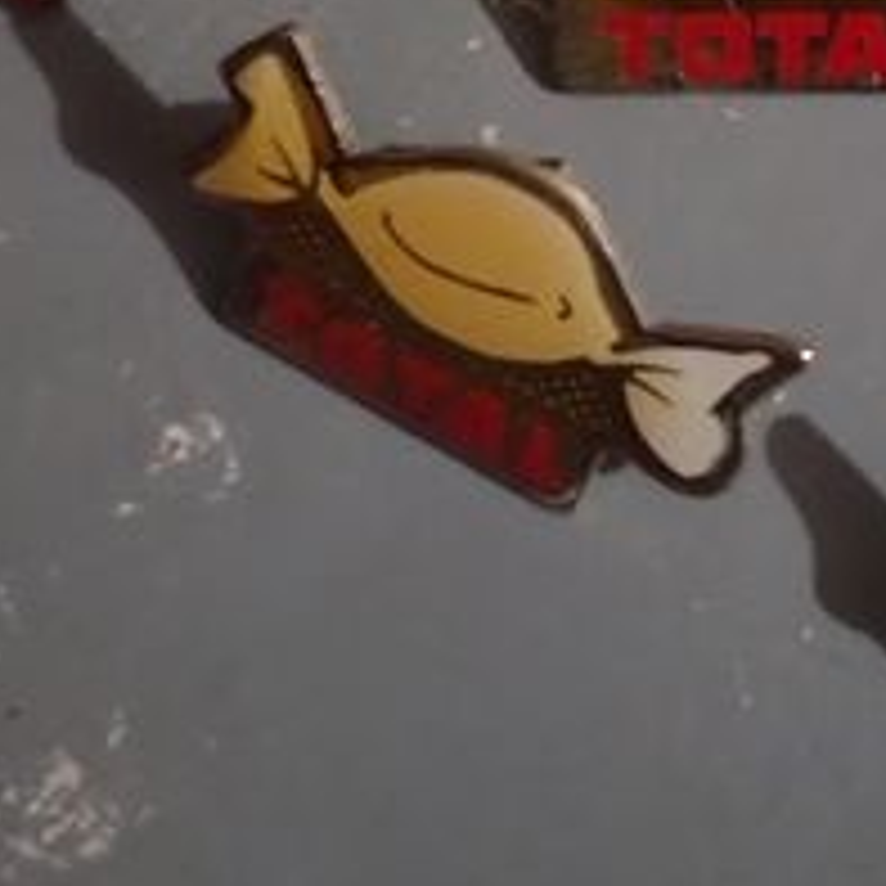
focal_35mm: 112
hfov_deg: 15.1
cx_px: 1003
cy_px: -306
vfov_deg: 14.8
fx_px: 3243
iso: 4501
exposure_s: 1/12.5
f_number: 1.7
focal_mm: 4.71
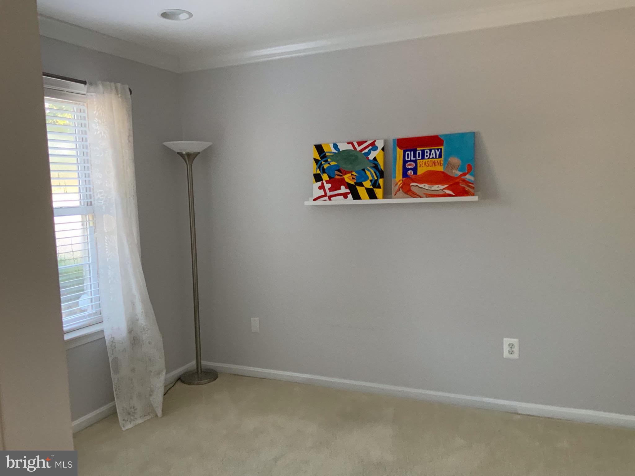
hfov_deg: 61.7
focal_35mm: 29
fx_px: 532
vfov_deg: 48.2
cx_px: 318
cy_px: 238
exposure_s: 1/60
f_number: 1.8
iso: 200
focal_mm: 3
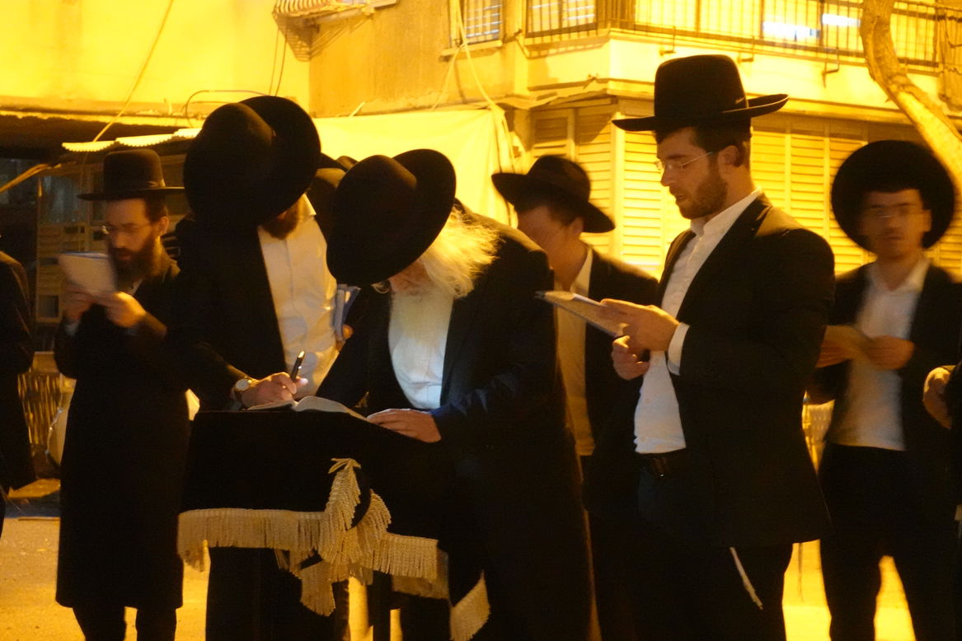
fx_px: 2244
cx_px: 485
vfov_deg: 16.3
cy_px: 342
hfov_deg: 24.2
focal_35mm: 84
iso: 6400
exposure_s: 1/13
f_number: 2.8
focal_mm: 25.7
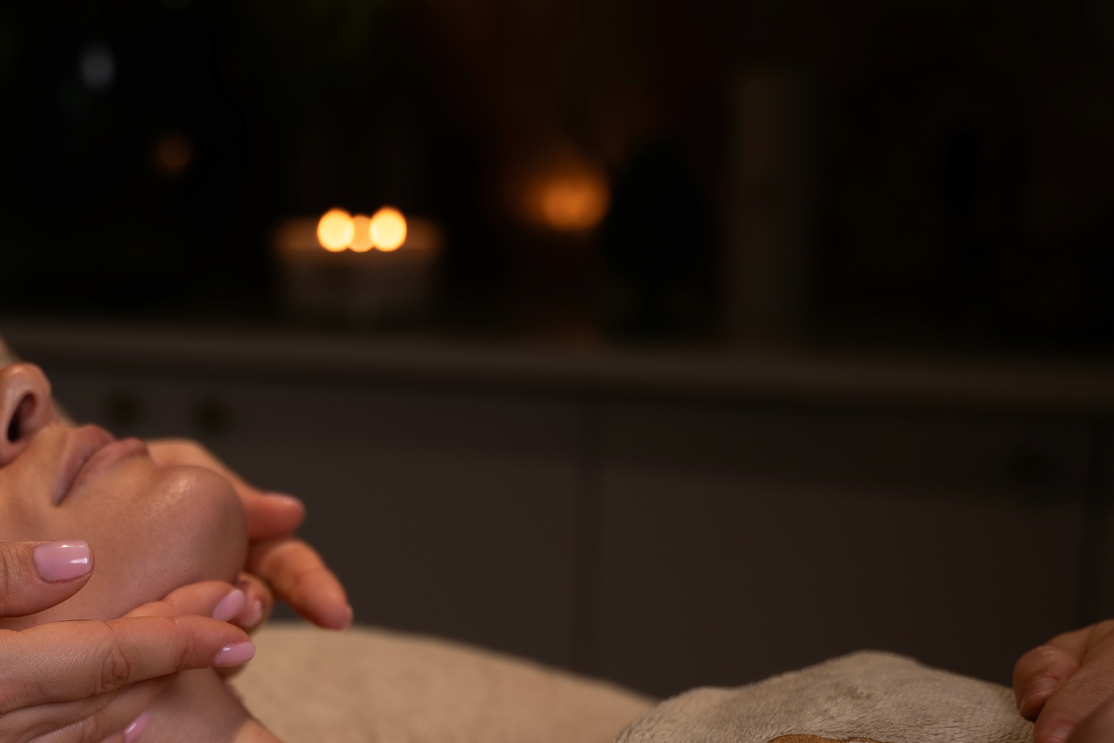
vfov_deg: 19.2
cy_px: 640
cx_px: 196
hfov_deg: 28.1
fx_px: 2166
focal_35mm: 70
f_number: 2.8
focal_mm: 38
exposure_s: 1/100
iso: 250
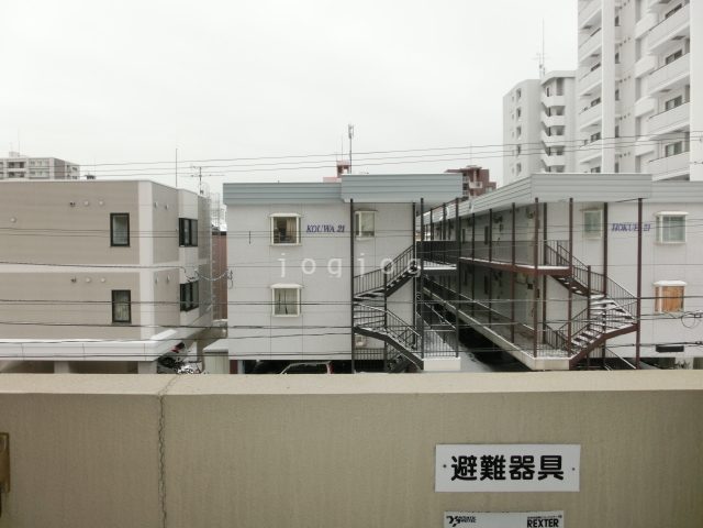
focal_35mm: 24
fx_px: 487
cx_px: 352
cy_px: 264
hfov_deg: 71.6
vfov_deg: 56.8
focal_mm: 4.24
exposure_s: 1/320
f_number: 3
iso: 80
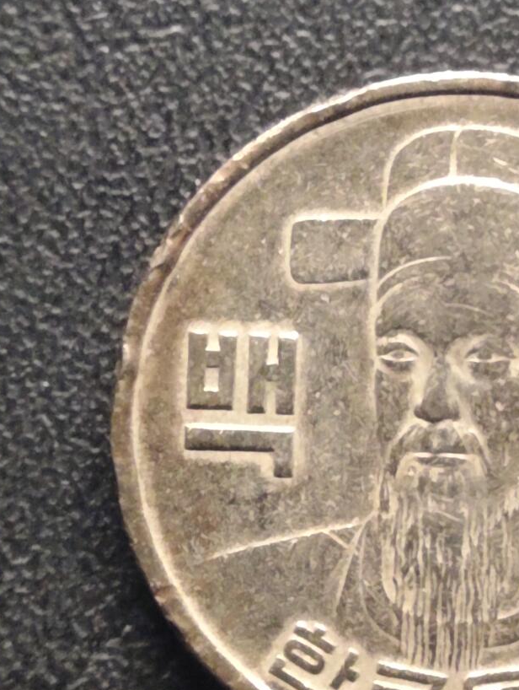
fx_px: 2193
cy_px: 406
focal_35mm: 110
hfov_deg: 13.4
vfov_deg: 17.8
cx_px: 478
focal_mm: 3.42
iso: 1250
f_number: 2.2
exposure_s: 1/25
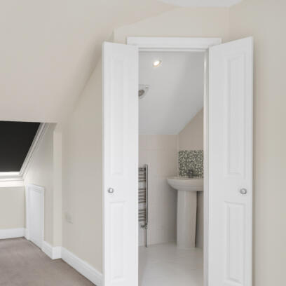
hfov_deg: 46.9
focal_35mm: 33
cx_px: 56
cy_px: 160
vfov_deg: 49.5
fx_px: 309
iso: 200
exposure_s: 1/1.67
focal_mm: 15.5
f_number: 16
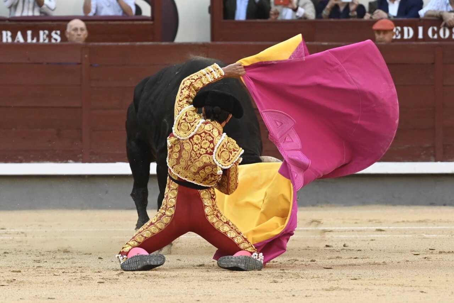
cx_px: 227
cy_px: 152
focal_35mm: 300
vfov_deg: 4.6
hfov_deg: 6.9
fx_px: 3784
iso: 1600
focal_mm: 200
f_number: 4.5
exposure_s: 1/800
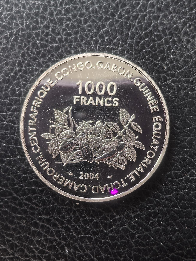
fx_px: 340
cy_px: 130
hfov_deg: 32.2
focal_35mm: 45
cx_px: 99
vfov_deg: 42.1
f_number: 2
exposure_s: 1/60
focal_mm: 5.75
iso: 200
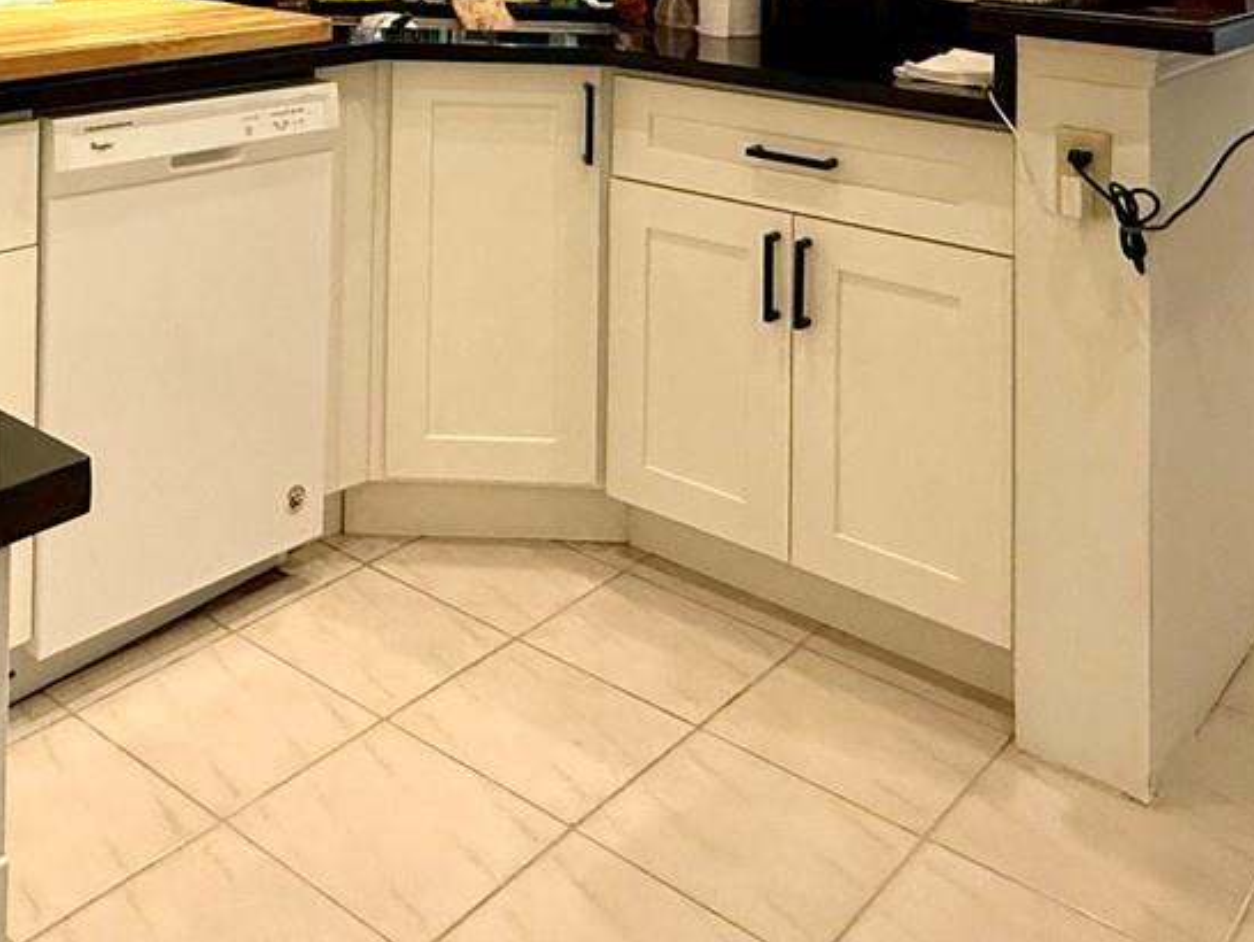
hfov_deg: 43.8
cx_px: 273
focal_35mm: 41
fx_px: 1486
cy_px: -214
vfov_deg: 29.7
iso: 320
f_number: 2.2
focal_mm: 2.22
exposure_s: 1/120
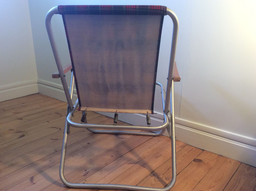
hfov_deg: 56.9
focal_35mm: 32
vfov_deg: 44.1
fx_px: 236
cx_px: 128
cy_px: 96
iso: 80
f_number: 2.4
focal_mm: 3.3
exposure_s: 1/25
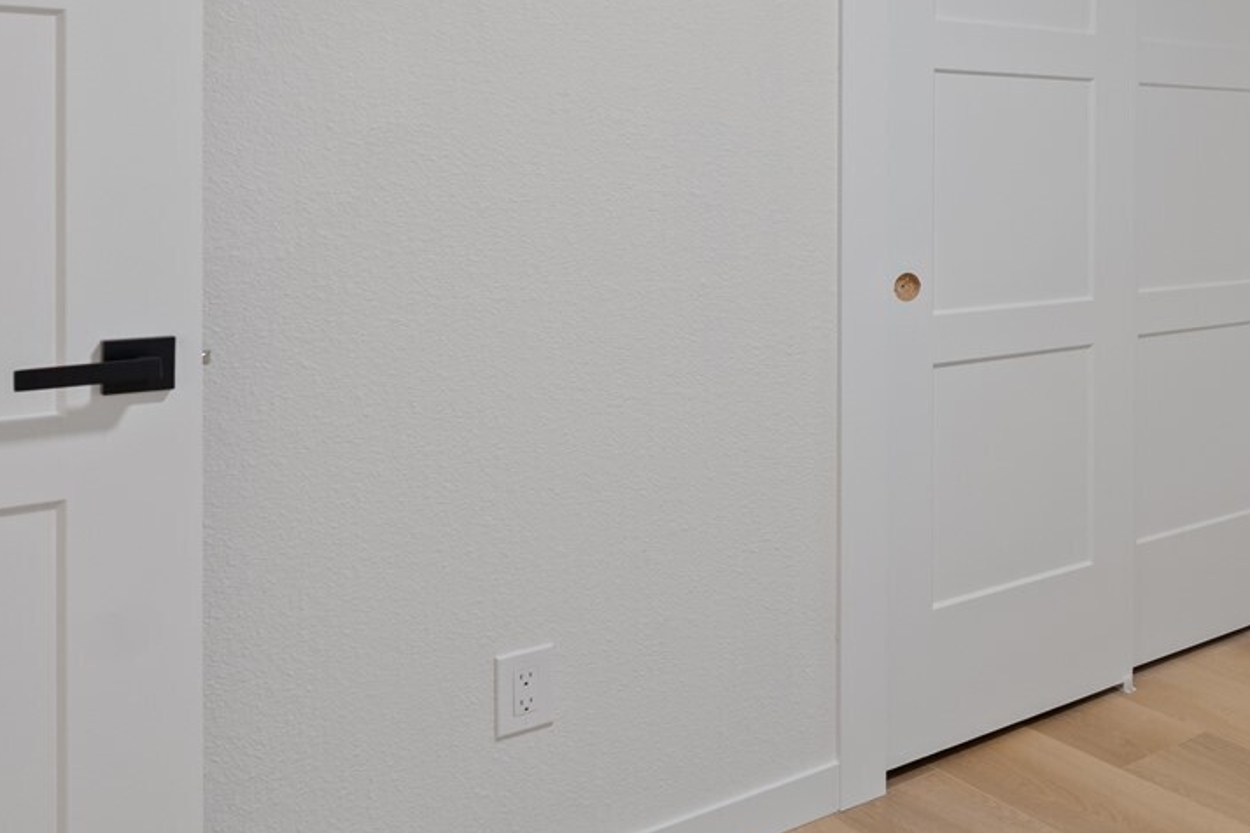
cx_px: 1375
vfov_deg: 34.4
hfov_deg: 40.8
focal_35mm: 38
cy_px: 214
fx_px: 1319
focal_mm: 16
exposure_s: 1/5
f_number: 4.5
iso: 400
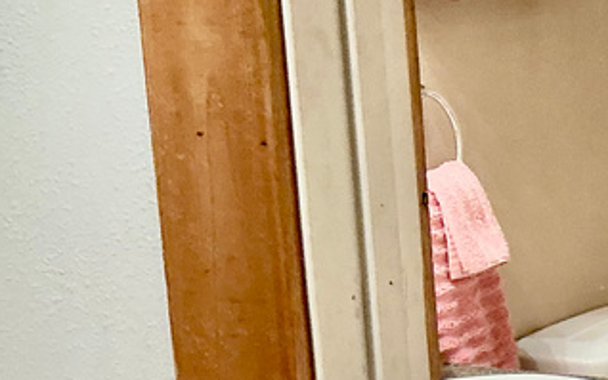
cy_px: 269
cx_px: 969
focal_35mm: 99
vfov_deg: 13.2
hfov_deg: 18.2
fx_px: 1641
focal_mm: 3
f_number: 1.8
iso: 100
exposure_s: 1/60
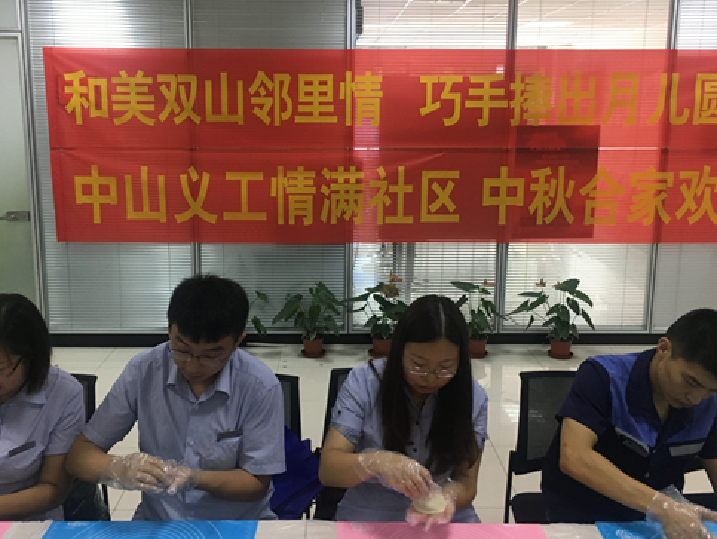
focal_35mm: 36
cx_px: 335
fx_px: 746
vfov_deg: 39.7
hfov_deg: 51.3
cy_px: 244
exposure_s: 1/33
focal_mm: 4.15
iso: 160
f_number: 2.2
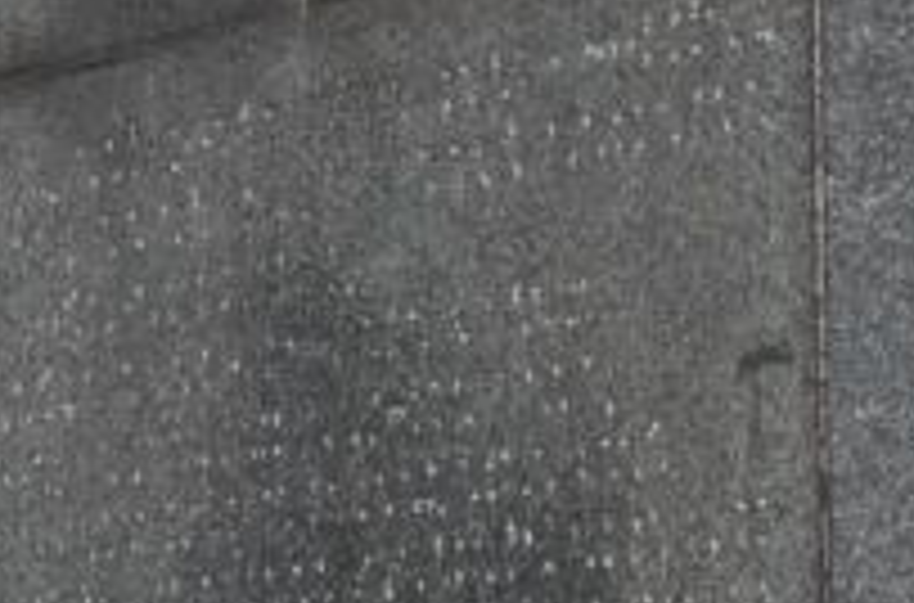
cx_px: 1833
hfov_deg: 6.4
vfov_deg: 4.4
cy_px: 608
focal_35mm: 311
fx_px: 7871
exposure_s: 1/125
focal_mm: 28
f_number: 5.6
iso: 360
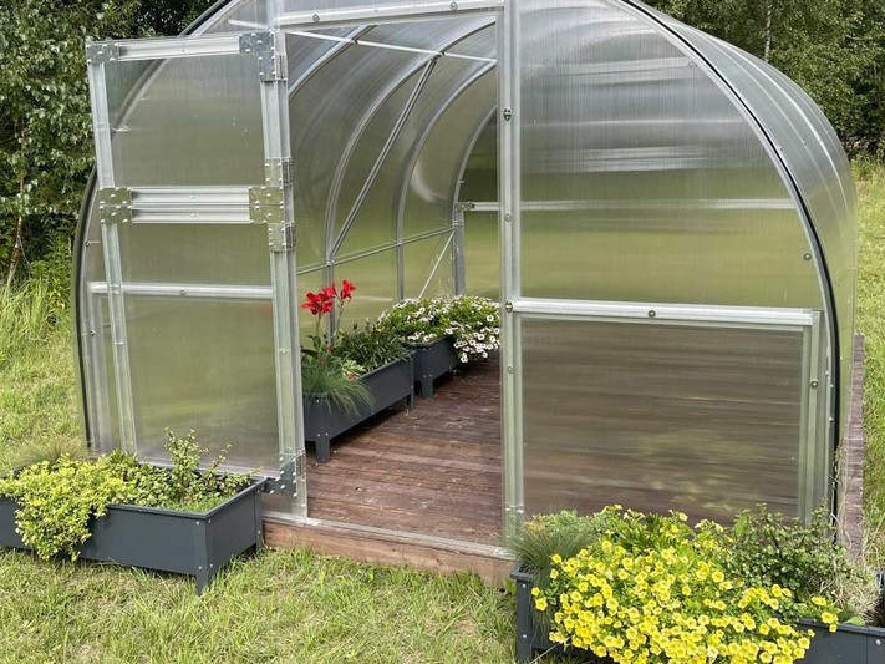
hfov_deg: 51.3
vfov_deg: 39.6
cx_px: 410
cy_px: 296
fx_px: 920
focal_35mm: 36
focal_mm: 5.1
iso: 32
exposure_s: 1/1883
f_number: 1.6
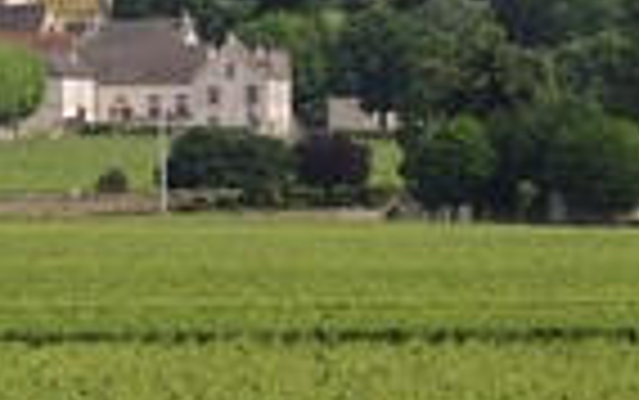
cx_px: 182
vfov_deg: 2.2
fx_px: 10509
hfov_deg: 3.5
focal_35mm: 603
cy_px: 49
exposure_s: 1/320
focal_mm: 200
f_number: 8
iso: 200
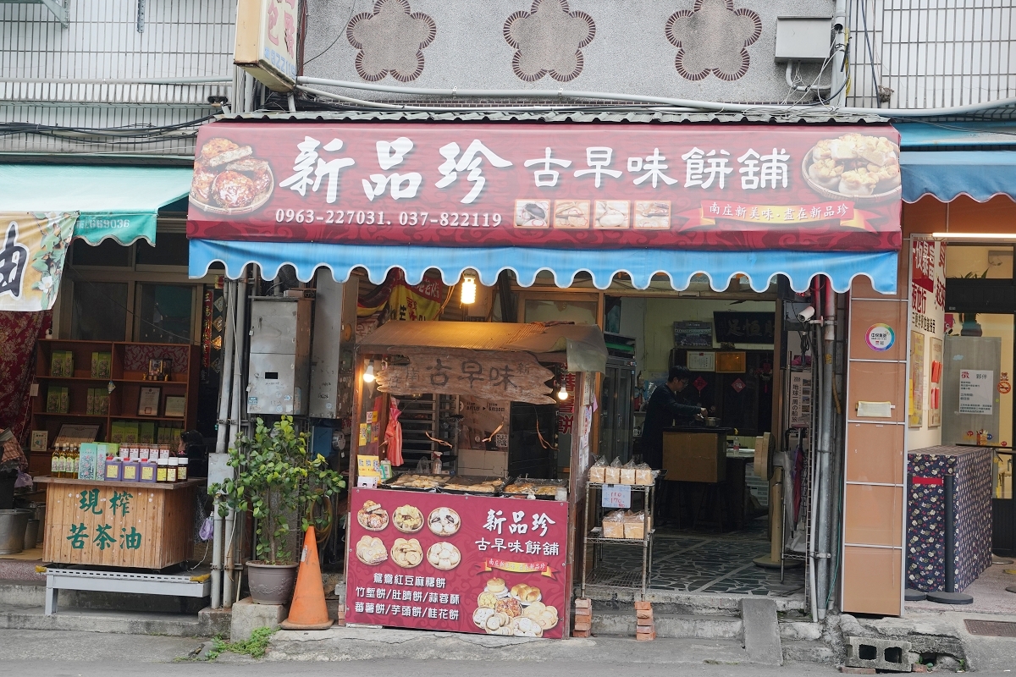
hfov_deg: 42.7
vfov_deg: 29.2
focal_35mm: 46
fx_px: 1298
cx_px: 508
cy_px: 338
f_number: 4
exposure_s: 1/160
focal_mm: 46
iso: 1000
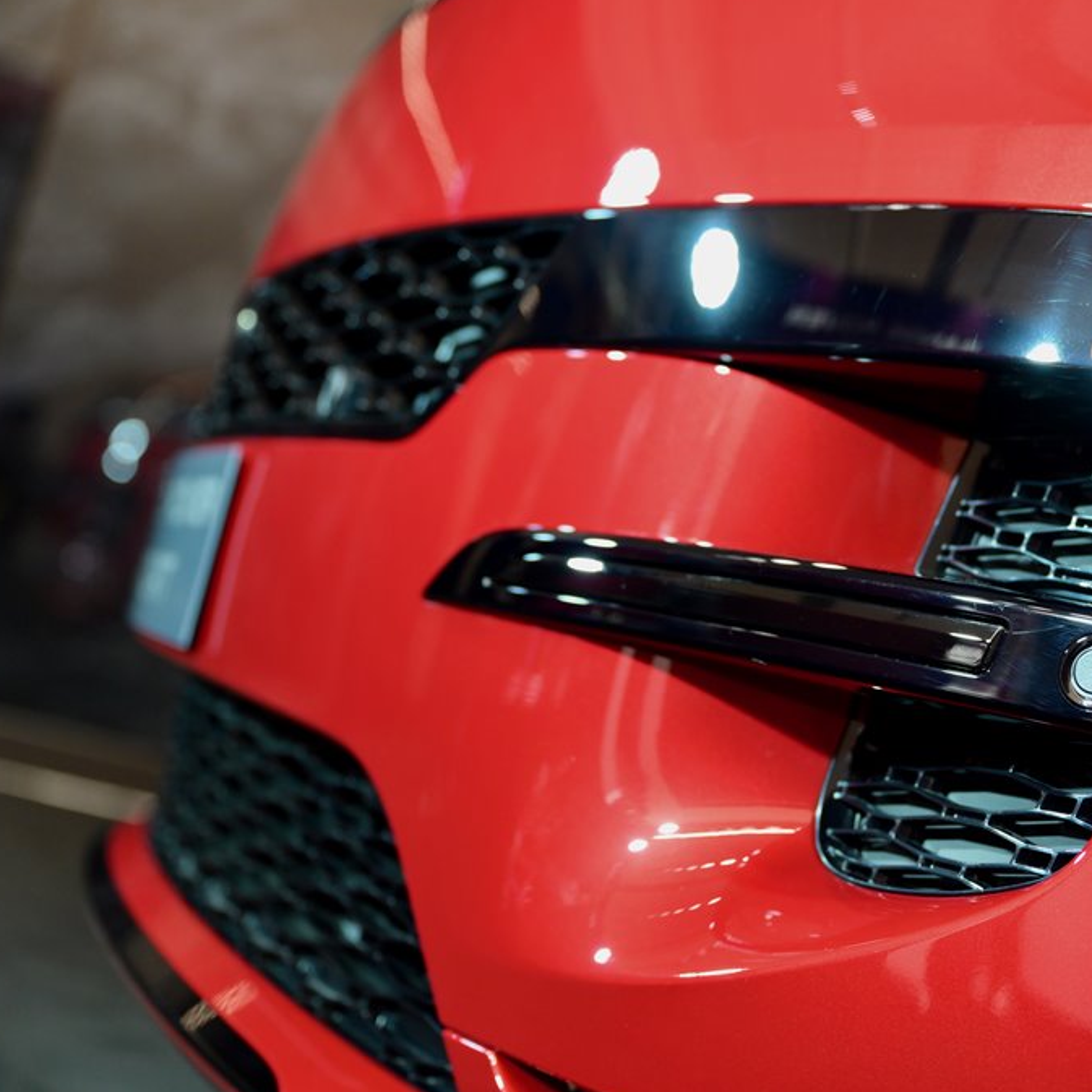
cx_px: 810
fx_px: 2356
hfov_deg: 25.8
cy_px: 546
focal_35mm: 66
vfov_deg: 26.1
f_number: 3.2
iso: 1600
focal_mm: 51
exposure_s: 1/80
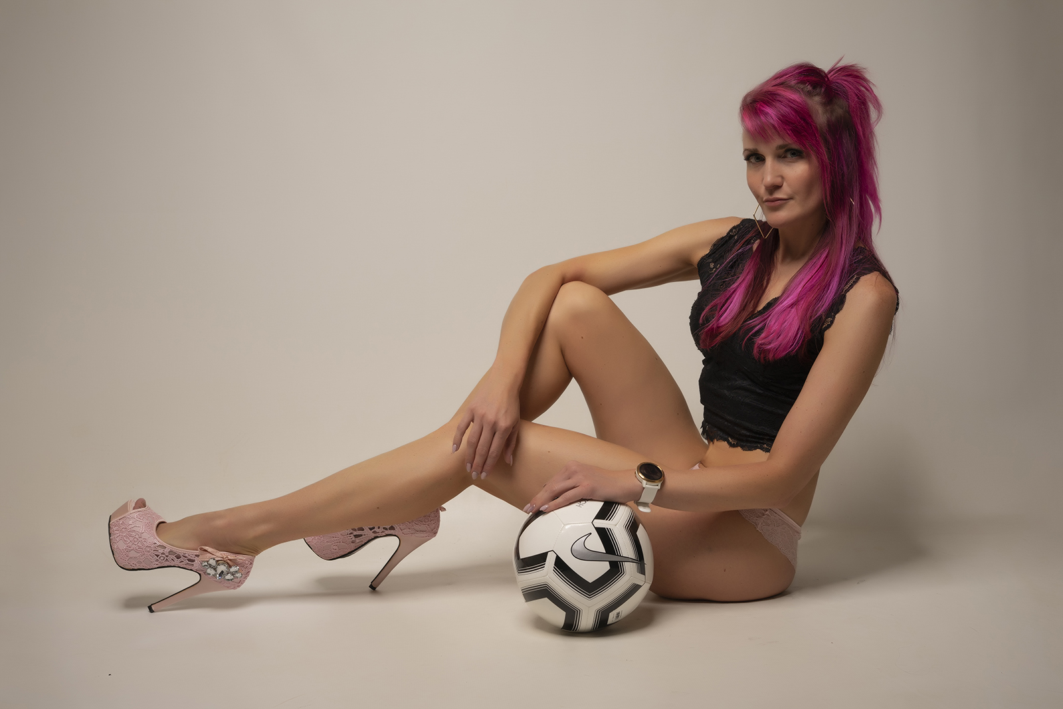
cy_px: 354
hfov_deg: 39.6
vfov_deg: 27.0
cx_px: 532
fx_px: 1476
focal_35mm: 50
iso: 125
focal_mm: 50
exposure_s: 1/200
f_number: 7.1
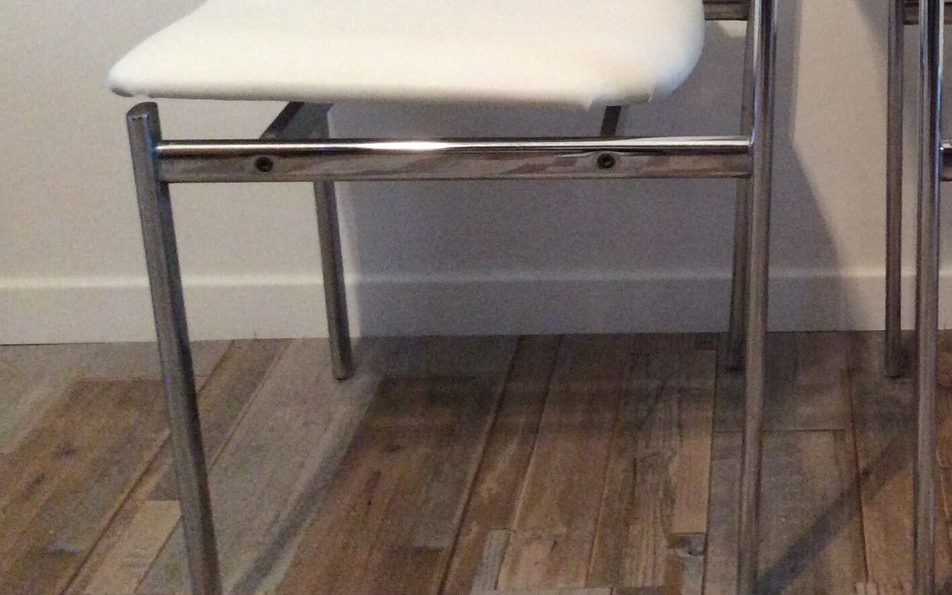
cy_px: 85
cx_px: 850
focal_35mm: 62
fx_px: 1609
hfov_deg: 31.5
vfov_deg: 20.6
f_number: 2.4
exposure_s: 1/25
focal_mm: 3.3
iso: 250
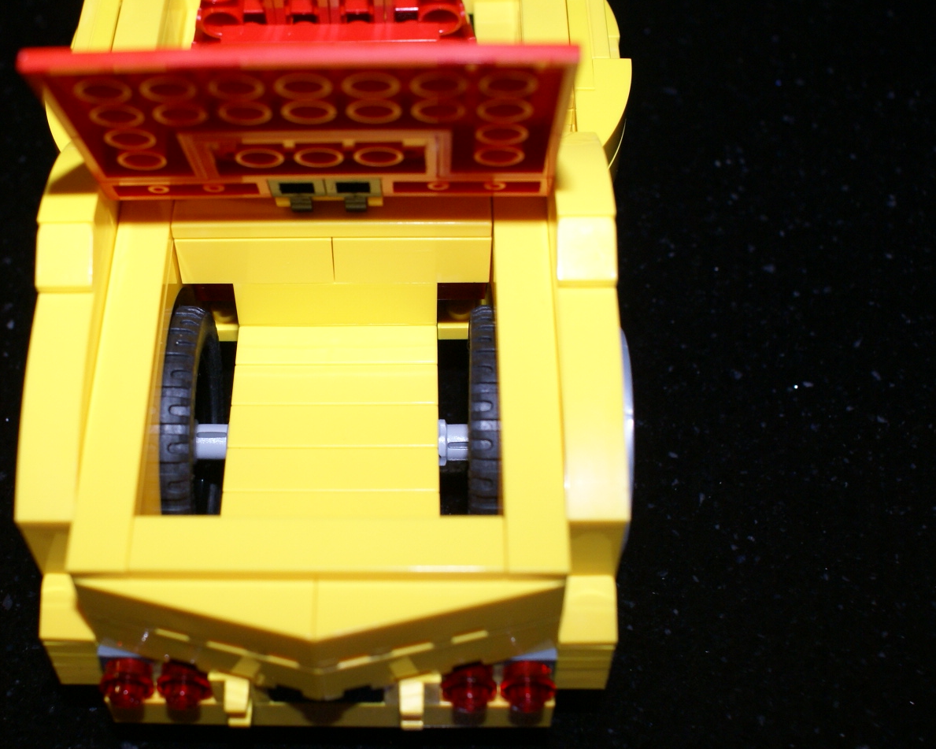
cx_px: 333
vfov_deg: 30.2
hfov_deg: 37.0
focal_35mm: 50
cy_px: 406
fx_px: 1385
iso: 400
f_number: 5.6
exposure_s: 1/60
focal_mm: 22
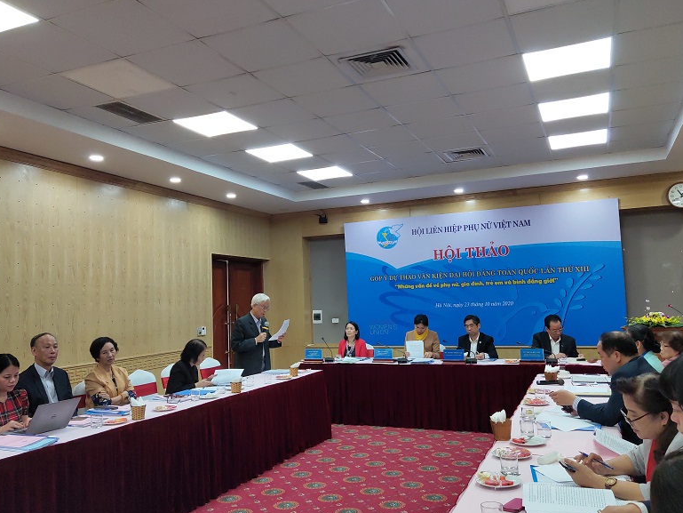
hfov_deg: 67.3
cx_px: 331
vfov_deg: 53.1
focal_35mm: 26
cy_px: 251
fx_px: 513
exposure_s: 1/100
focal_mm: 4.71
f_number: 1.7
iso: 113
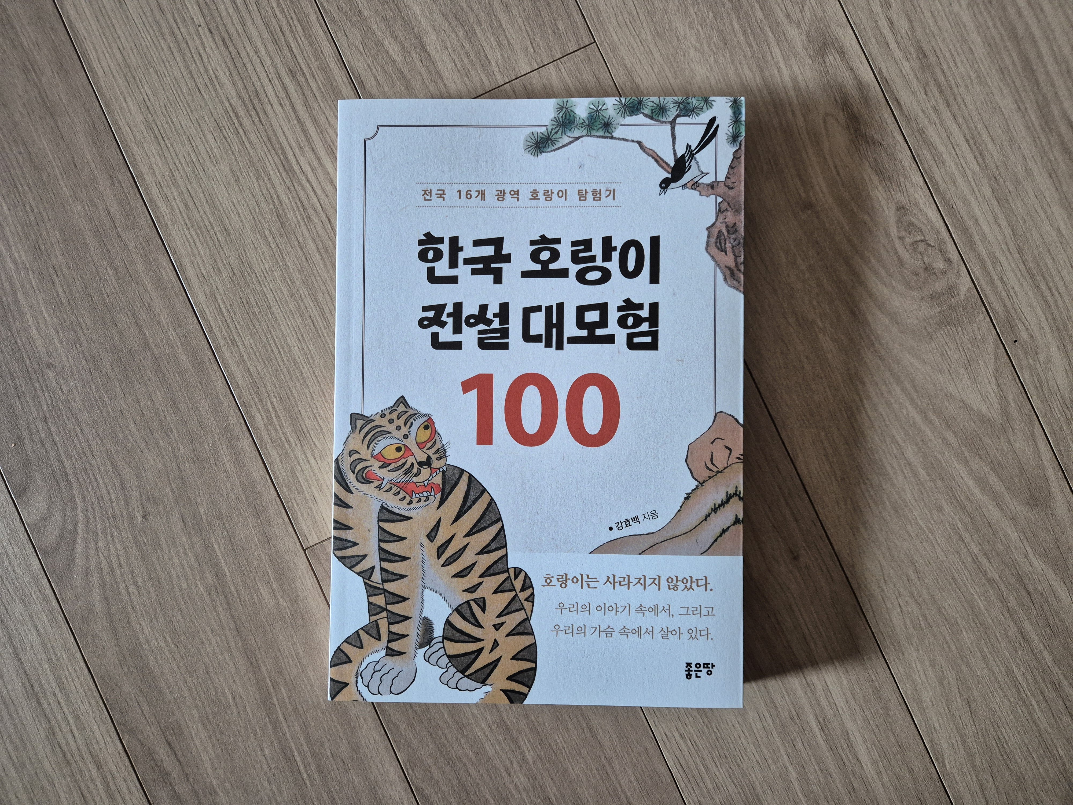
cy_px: 402
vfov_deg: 58.9
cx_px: 536
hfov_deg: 73.9
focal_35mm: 23
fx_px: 713
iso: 500
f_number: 1.8
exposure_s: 1/60
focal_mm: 5.4
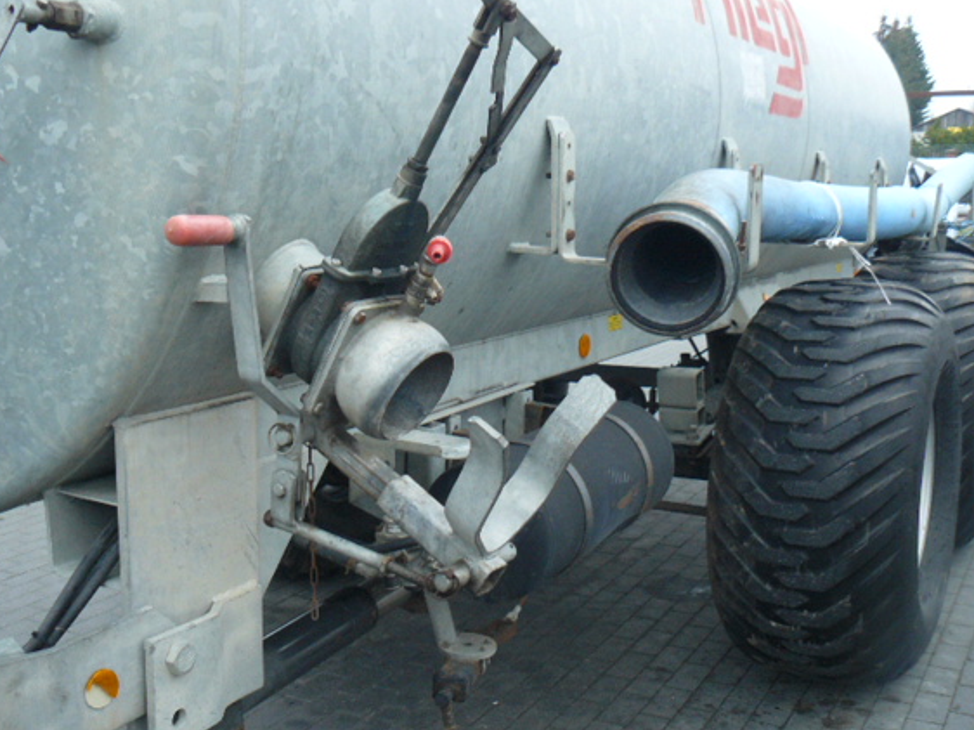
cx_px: 421
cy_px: 328
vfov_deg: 35.1
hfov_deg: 45.7
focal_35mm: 41
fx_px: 1153
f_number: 2.8
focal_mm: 6
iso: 125
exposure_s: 1/30
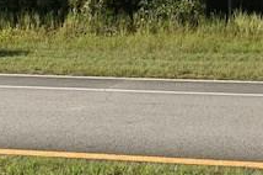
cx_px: 342
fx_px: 591
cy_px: -32
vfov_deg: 16.2
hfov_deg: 22.5
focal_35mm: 81
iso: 25
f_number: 1.8
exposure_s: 1/991
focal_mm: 4.25
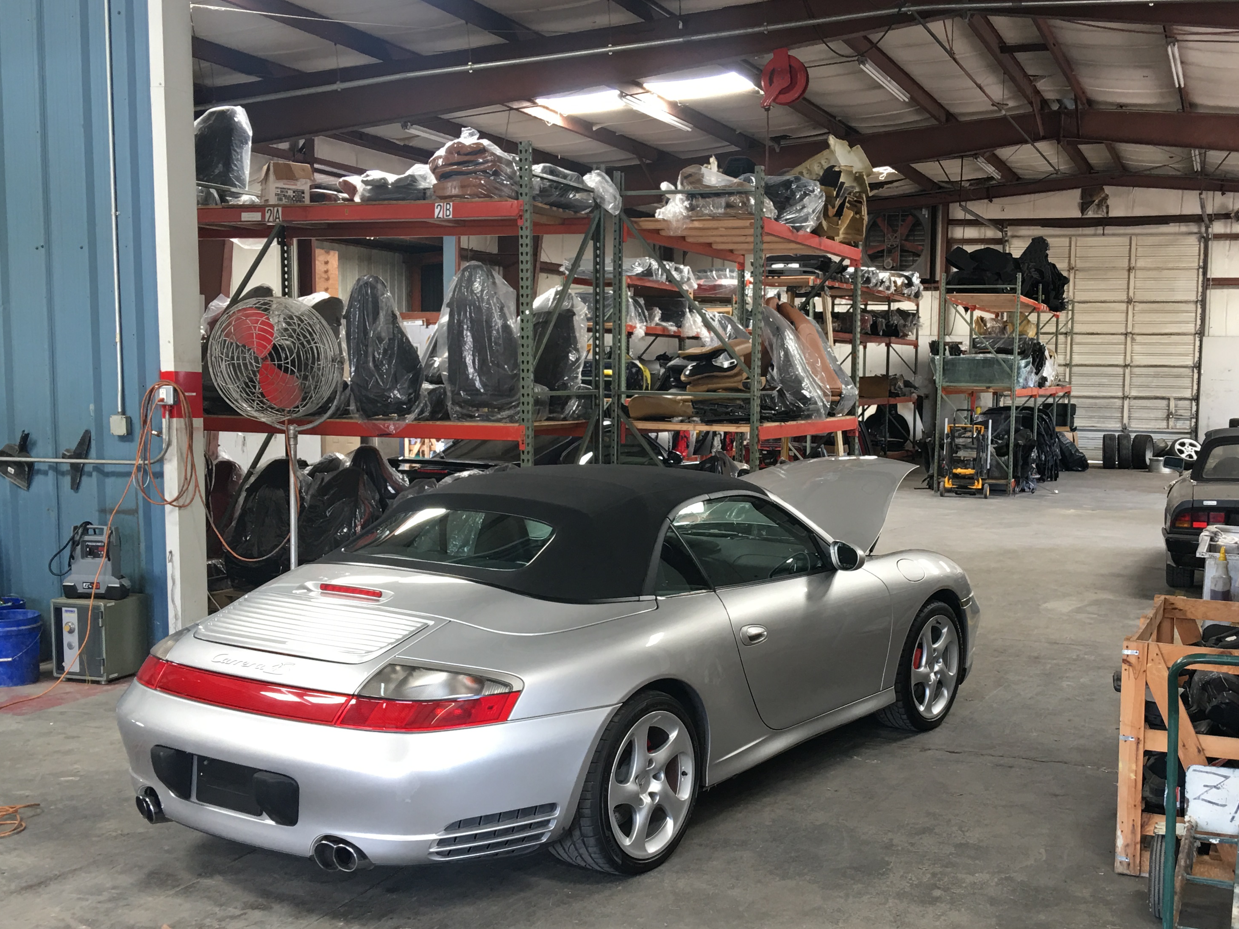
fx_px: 1432
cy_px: 532
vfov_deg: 35.9
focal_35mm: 40
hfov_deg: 46.6
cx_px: 720
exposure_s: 1/15
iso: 25
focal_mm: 4.15
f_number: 2.2
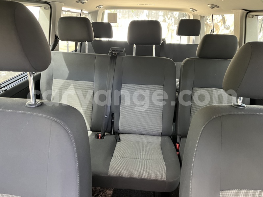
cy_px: 98
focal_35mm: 26
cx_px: 132
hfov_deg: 67.3
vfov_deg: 53.1
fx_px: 198
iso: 320
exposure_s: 1/60
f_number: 1.6
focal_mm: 5.1
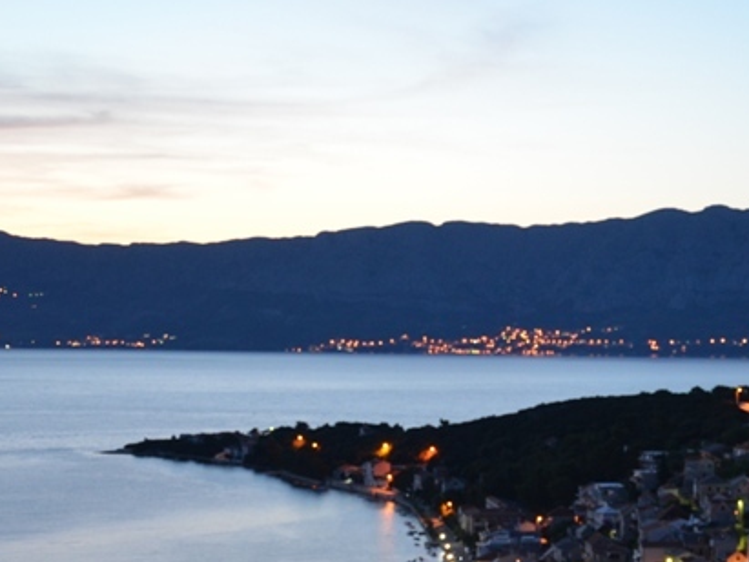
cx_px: 685
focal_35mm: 84
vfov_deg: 17.5
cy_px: 414
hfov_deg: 22.7
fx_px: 1817
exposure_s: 1/1.6
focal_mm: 30
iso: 800
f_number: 4.5
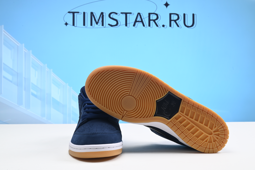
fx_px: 276
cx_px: 128
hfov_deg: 49.5
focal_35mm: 39
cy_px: 85
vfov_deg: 34.2
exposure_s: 1/2
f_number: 16
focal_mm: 39
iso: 100
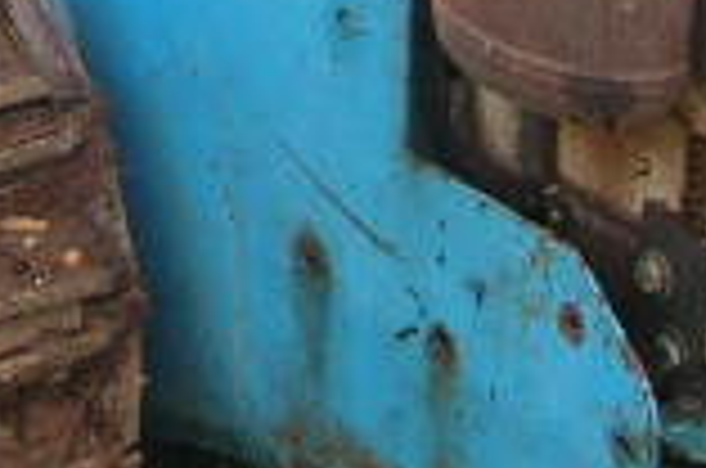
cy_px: -500
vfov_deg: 5.6
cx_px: 162
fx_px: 4658
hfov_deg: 8.7
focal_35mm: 238
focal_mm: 5.8
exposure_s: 1/258
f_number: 2.8
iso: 50
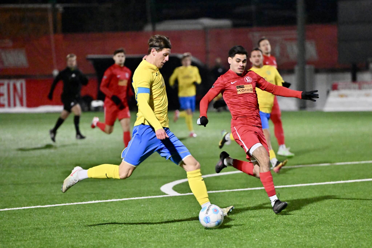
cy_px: 124
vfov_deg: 6.9
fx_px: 2066
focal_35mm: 200
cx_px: 186
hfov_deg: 10.3
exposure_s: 1/1250
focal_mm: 200
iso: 10000
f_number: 3.2
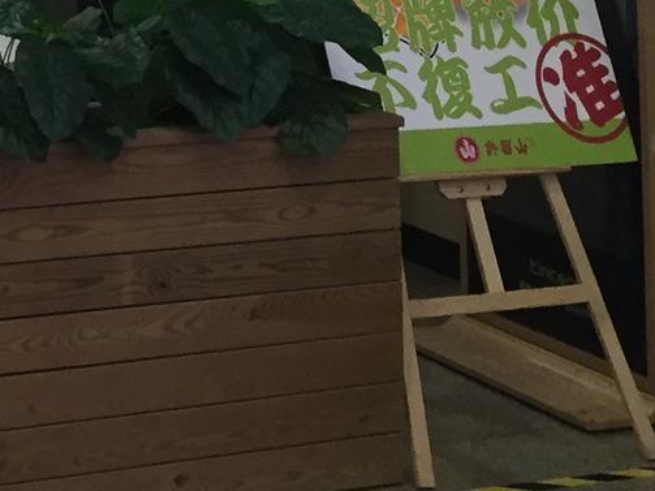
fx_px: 2232
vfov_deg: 11.8
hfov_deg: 15.4
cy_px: -343
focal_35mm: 118
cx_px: -333
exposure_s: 1/33
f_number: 2.2
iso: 64
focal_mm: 4.15
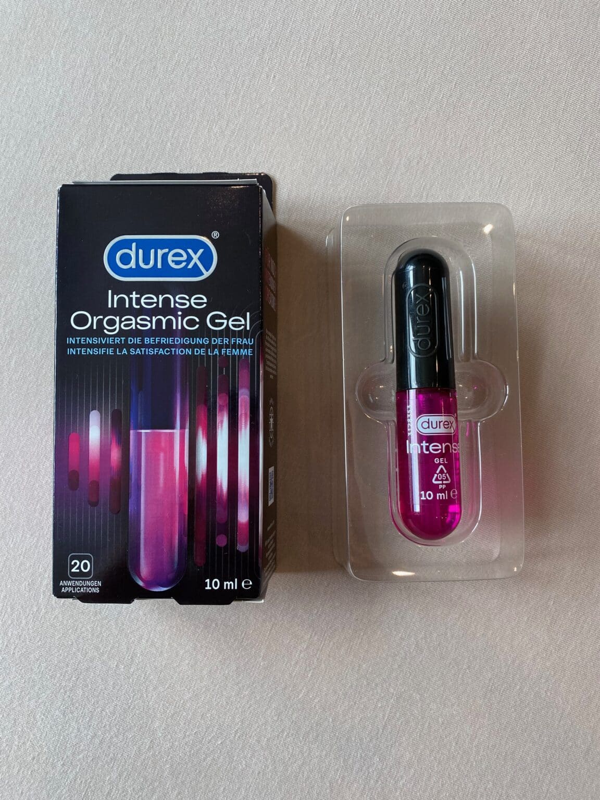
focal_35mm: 26
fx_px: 601
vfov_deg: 67.3
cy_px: 400
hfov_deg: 53.1
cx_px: 300
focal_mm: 4.25
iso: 100
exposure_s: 1/100
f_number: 1.8
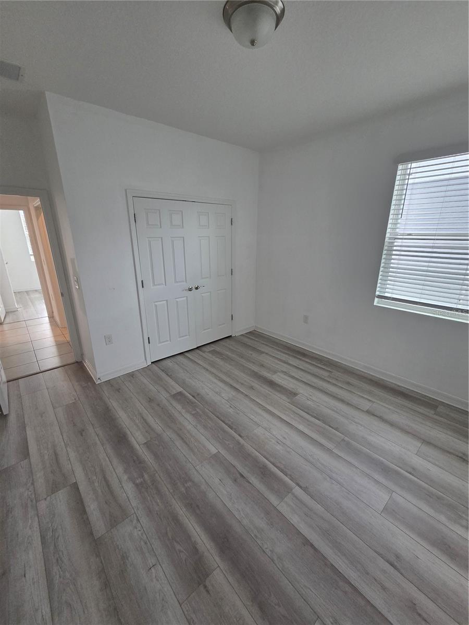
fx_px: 235
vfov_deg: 106.2
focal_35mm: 13
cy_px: 312
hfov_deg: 89.9
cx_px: 234
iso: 250
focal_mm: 2.2
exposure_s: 1/120
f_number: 2.2
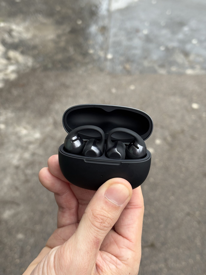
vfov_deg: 36.8
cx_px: 103
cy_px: 138
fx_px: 413
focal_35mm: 52
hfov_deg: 28.0
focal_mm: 5.96
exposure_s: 1/121
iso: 40
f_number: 1.6
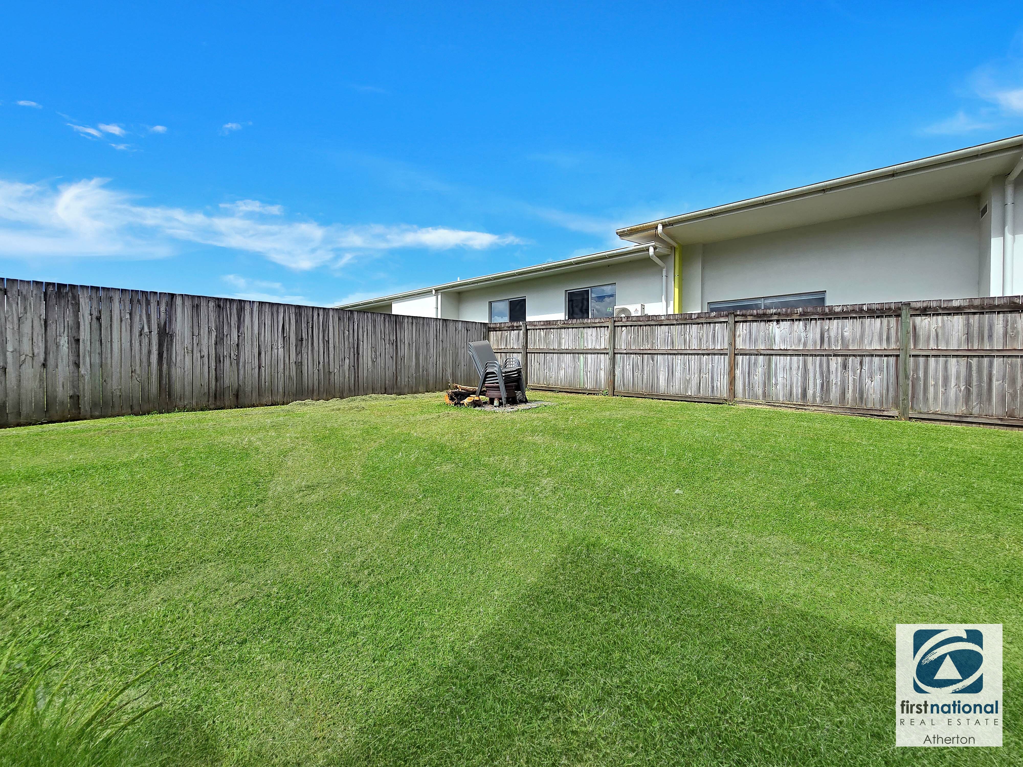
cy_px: 384
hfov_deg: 106.2
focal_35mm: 13
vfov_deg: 89.9
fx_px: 384
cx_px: 512
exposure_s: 1/2921
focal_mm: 2.2
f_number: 2.2
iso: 50
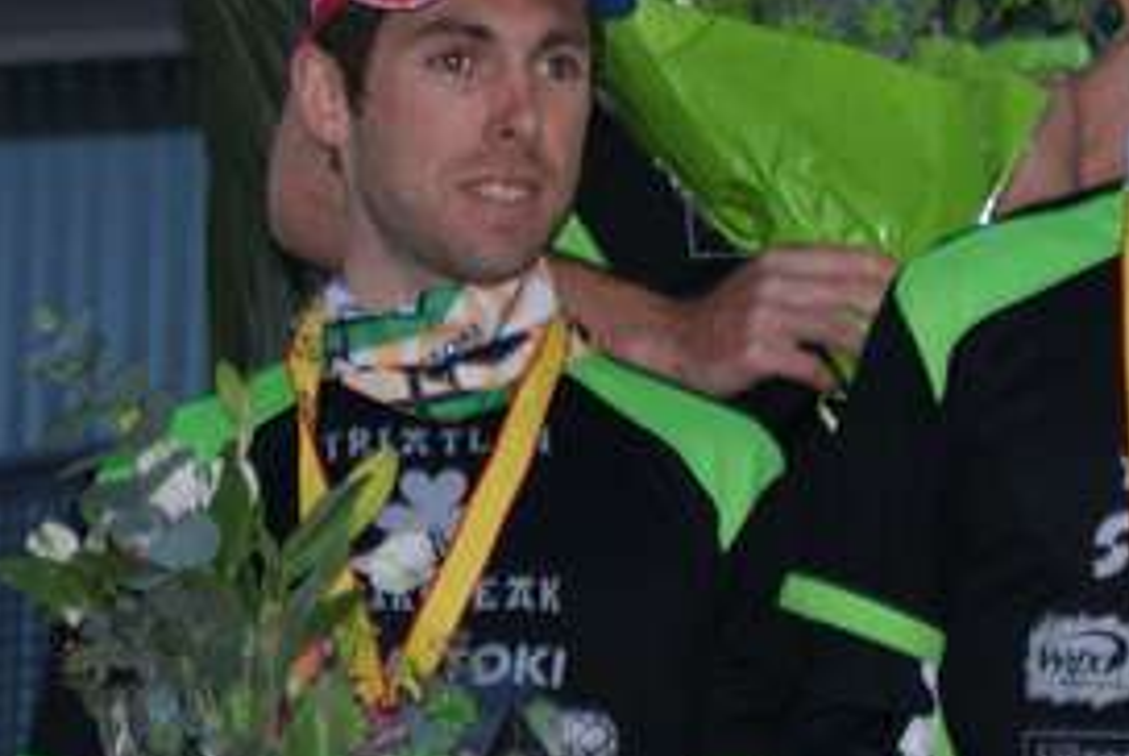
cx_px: 1278
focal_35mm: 309
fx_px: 9701
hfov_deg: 6.6
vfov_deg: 4.5
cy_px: 307
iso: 400
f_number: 5.6
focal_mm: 70
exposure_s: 1/125
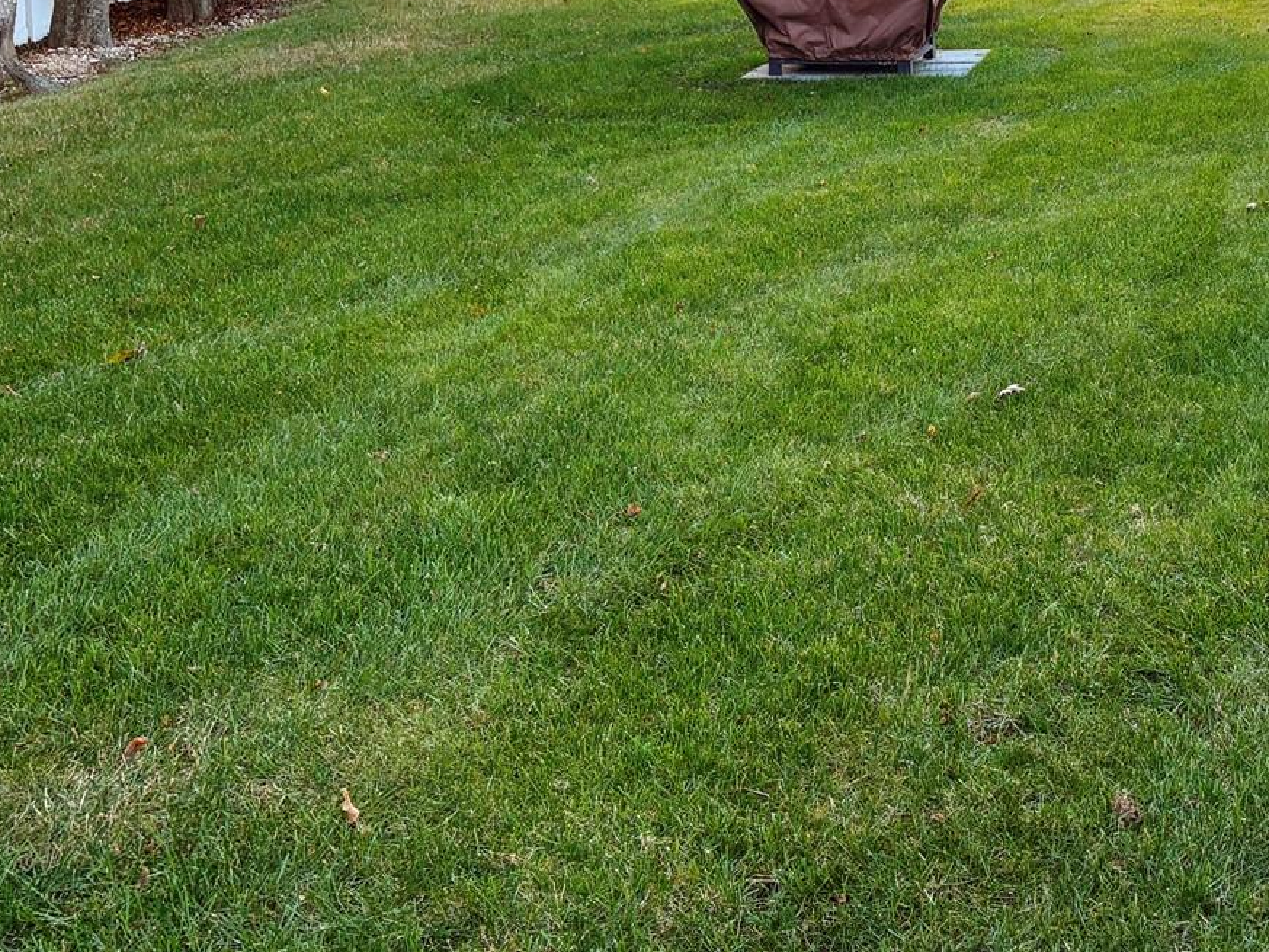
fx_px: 2237
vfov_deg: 23.1
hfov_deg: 31.1
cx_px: 967
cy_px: 23
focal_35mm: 61
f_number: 1.6
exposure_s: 1/404
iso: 64
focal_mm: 5.96
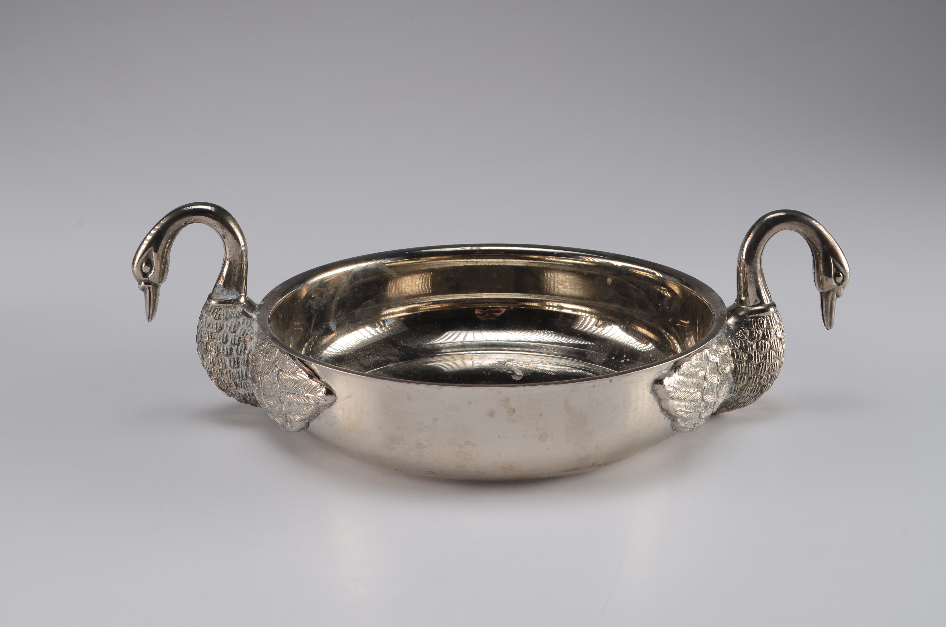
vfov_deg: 22.5
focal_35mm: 60
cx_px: 473
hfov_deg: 33.5
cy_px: 314
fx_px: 1573
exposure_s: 1/80
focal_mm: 40
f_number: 11
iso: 100
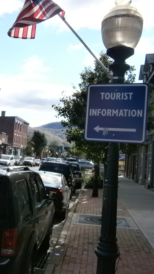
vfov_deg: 49.4
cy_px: 137
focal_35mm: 41
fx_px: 297
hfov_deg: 27.3
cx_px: 0
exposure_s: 1/800
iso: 80
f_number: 2.8
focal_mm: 4.7
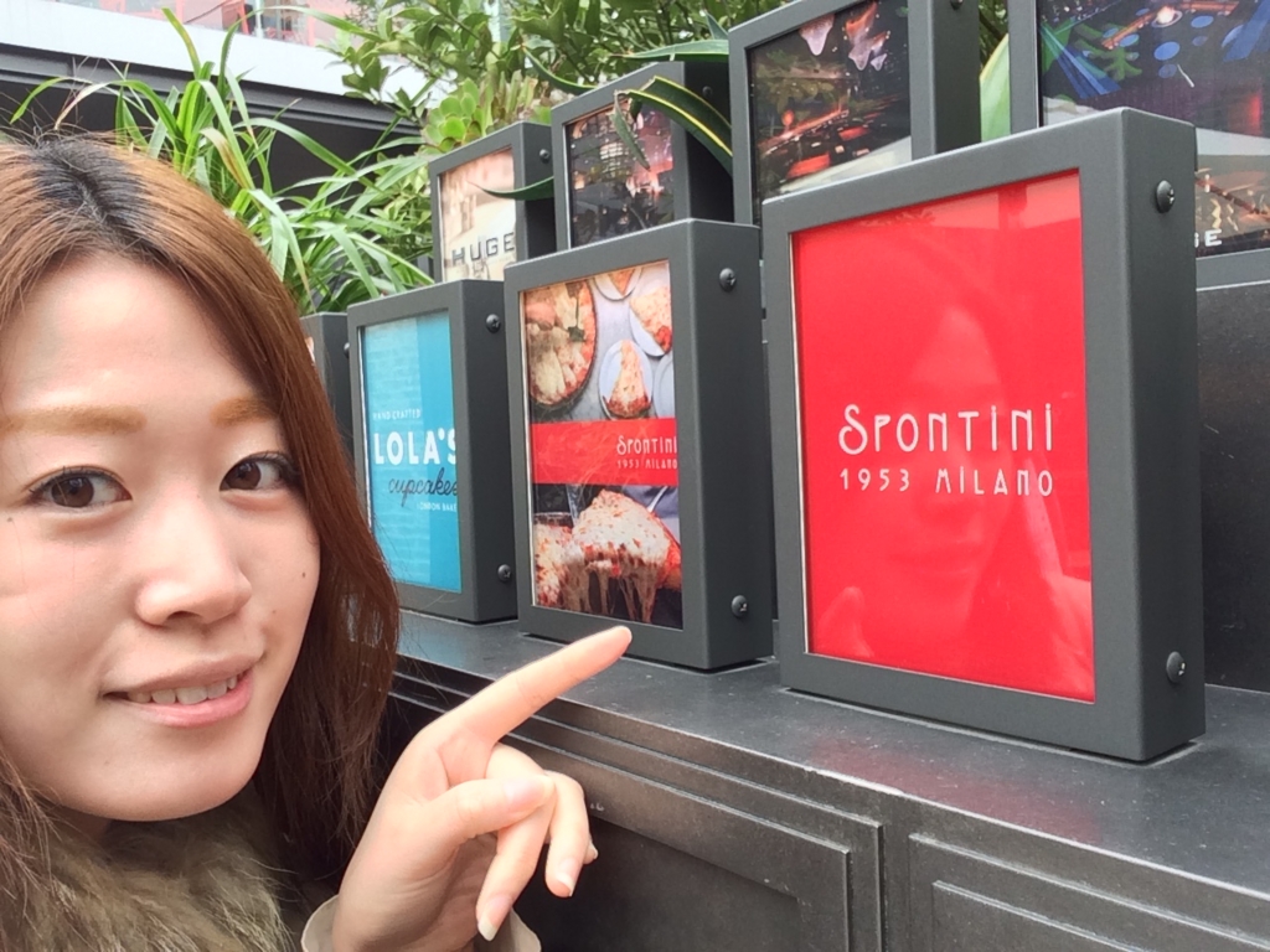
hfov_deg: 58.4
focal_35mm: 31
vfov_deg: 45.4
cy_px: 476
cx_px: 635
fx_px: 1137
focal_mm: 2.15
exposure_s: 1/120
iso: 64
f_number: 2.4
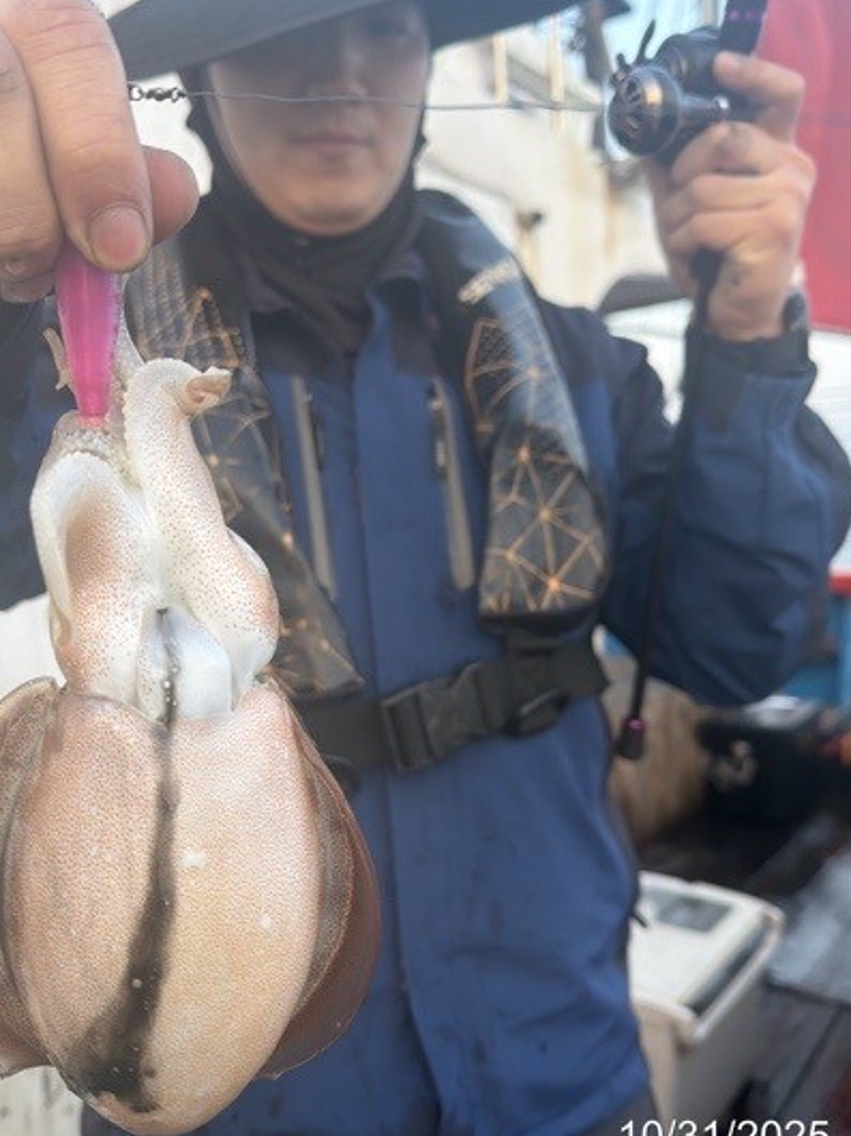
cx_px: 360
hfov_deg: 48.0
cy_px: 566
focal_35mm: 29
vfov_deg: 61.7
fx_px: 951
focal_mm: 6.76
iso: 100
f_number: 1.78
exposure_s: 1/177
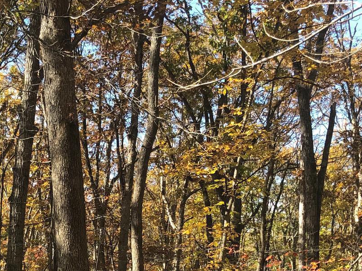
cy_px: 307
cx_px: 80
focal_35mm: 71
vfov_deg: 19.7
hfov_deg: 26.9
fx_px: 742
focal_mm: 3.99
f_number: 1.8
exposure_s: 1/286
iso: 20
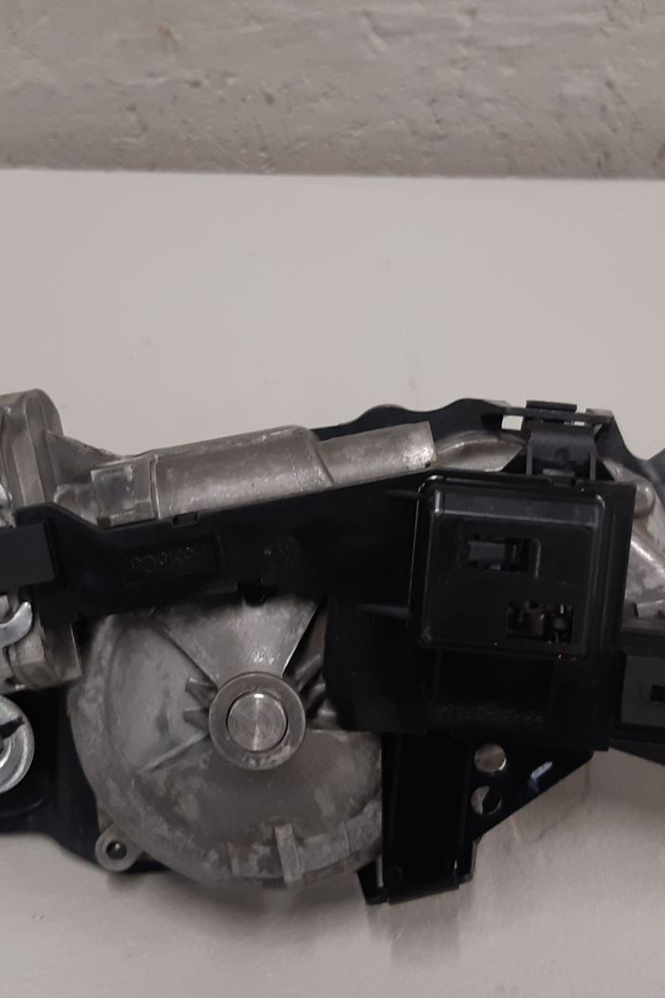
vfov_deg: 38.2
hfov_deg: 26.0
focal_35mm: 52
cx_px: 296
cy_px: 498
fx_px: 1441
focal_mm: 3.93
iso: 125
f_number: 1.7
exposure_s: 1/50
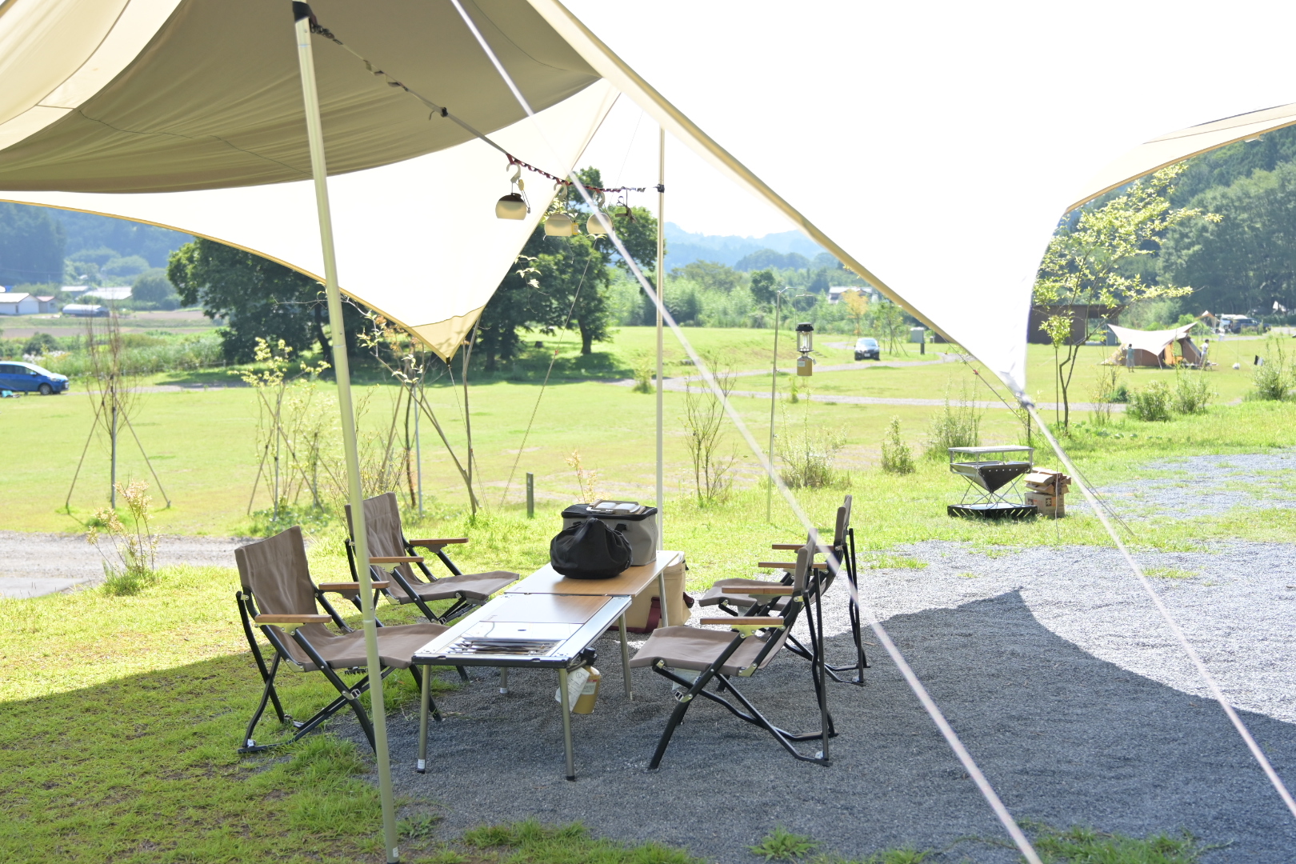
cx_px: 648
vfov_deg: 31.9
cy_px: 432
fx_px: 1512
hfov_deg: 46.4
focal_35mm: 42
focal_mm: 28
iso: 400
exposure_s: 1/3200
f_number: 2.8
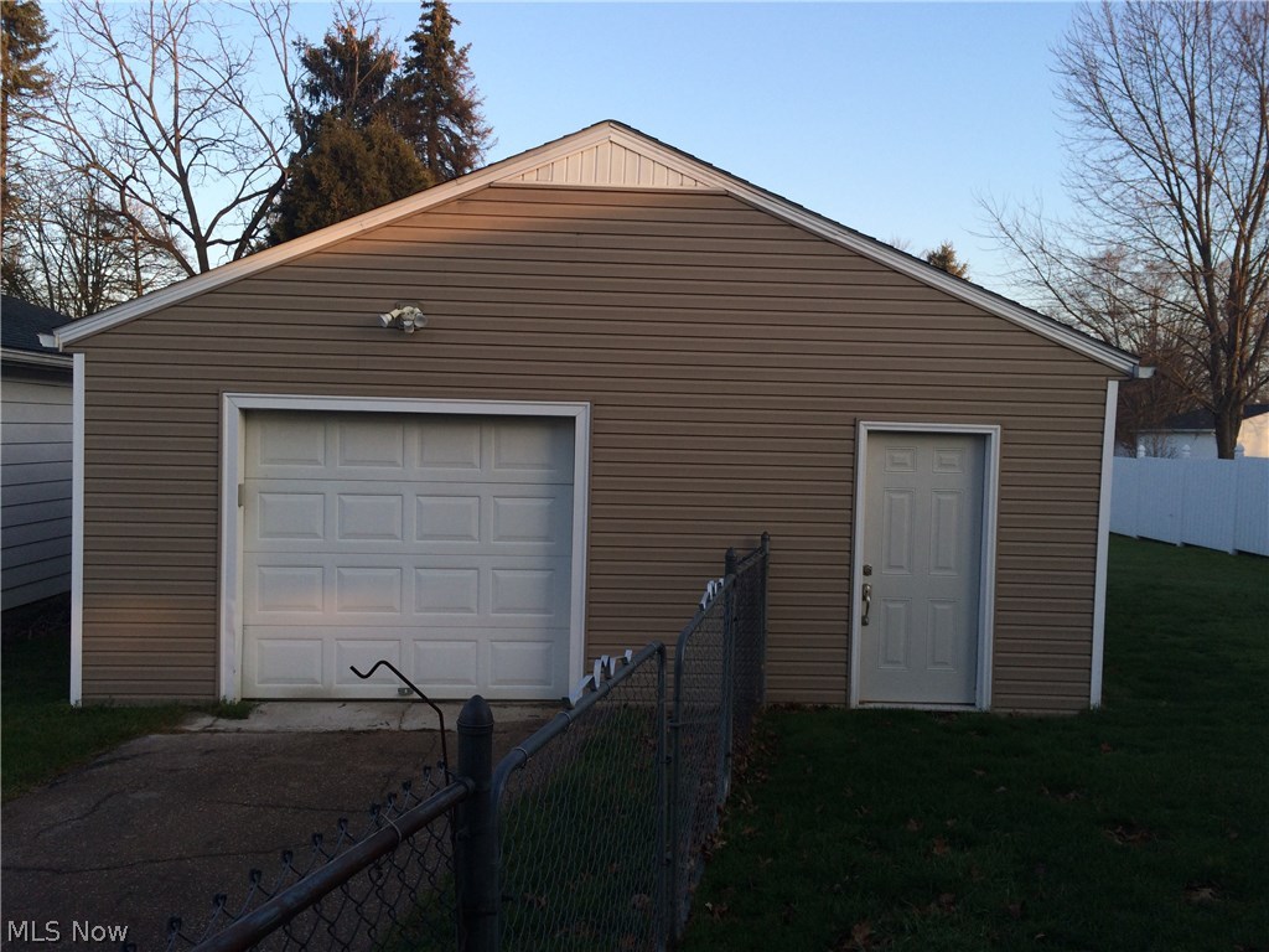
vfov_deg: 48.2
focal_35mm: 29
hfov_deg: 61.7
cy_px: 476
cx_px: 634
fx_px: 1063
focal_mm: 4.15
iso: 32
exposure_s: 1/354
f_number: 2.2
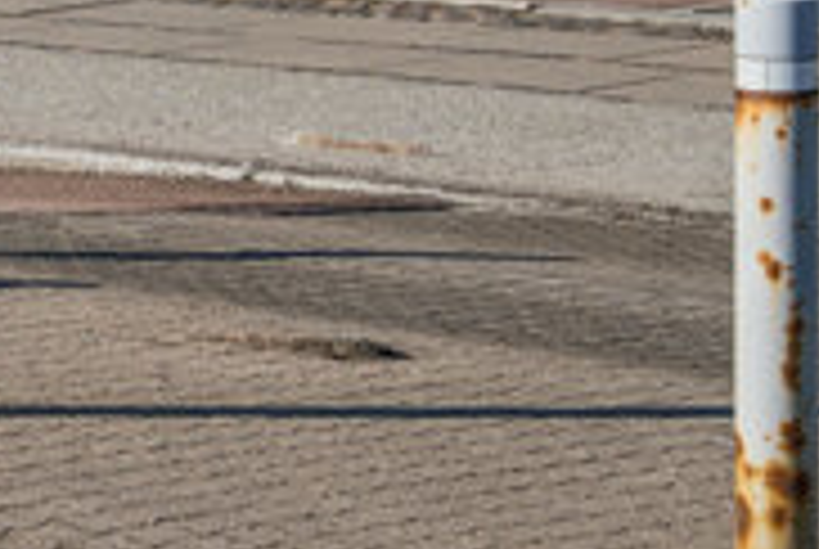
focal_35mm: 214
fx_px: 4876
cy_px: -857
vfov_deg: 6.1
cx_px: -1233
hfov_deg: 8.6
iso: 64
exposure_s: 1/320
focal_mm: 39
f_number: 7.1
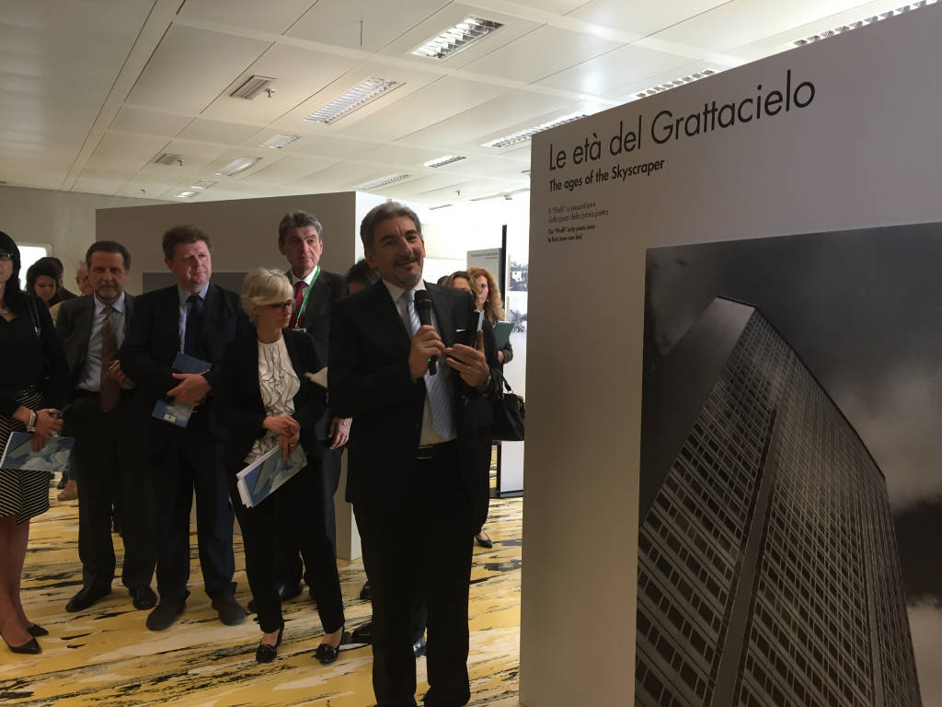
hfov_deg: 61.7
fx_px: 789
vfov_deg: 48.2
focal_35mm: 29
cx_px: 471
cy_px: 354
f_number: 2.2
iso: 100
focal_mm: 4.15
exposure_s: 1/33
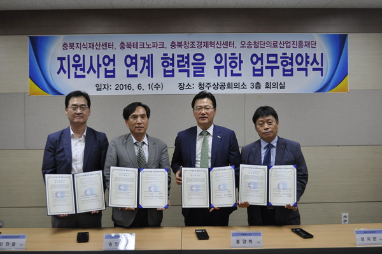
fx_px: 413
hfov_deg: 49.6
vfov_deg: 34.2
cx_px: 191
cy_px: 127
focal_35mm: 39
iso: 800
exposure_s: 1/80
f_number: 4.5
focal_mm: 26
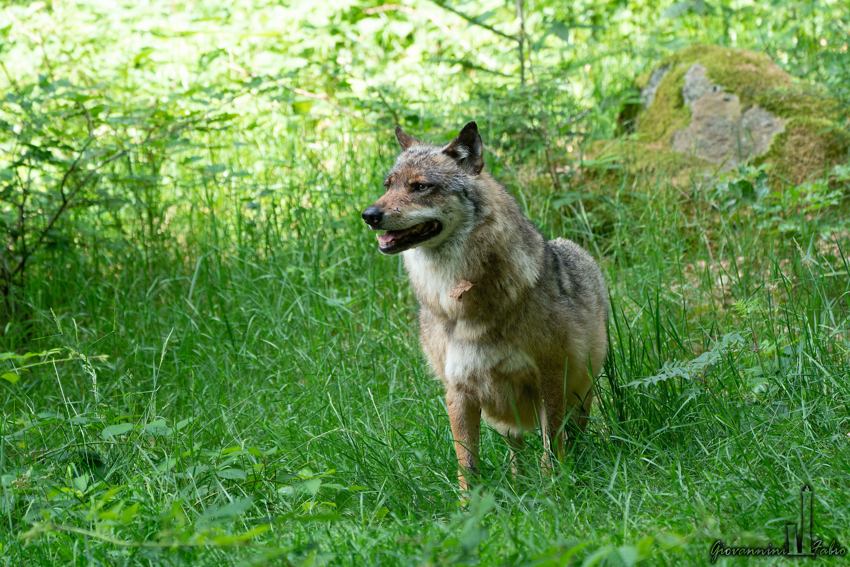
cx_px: 425
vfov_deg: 3.7
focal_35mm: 375
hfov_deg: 5.5
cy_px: 284
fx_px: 8853
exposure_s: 1/200
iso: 500
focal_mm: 250
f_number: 5.6
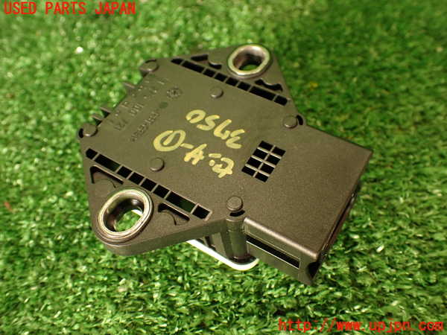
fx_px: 413
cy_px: 168
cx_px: 224
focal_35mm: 32
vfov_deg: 44.2
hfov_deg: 56.8
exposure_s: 1/50
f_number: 2.4
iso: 200
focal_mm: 5.79
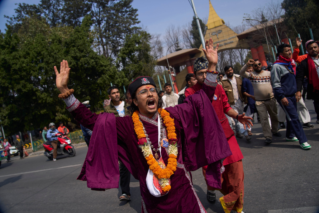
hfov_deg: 73.7
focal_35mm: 24
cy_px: 106
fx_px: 213
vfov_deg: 53.1
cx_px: 160
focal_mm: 24
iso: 200
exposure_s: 1/2000
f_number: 4
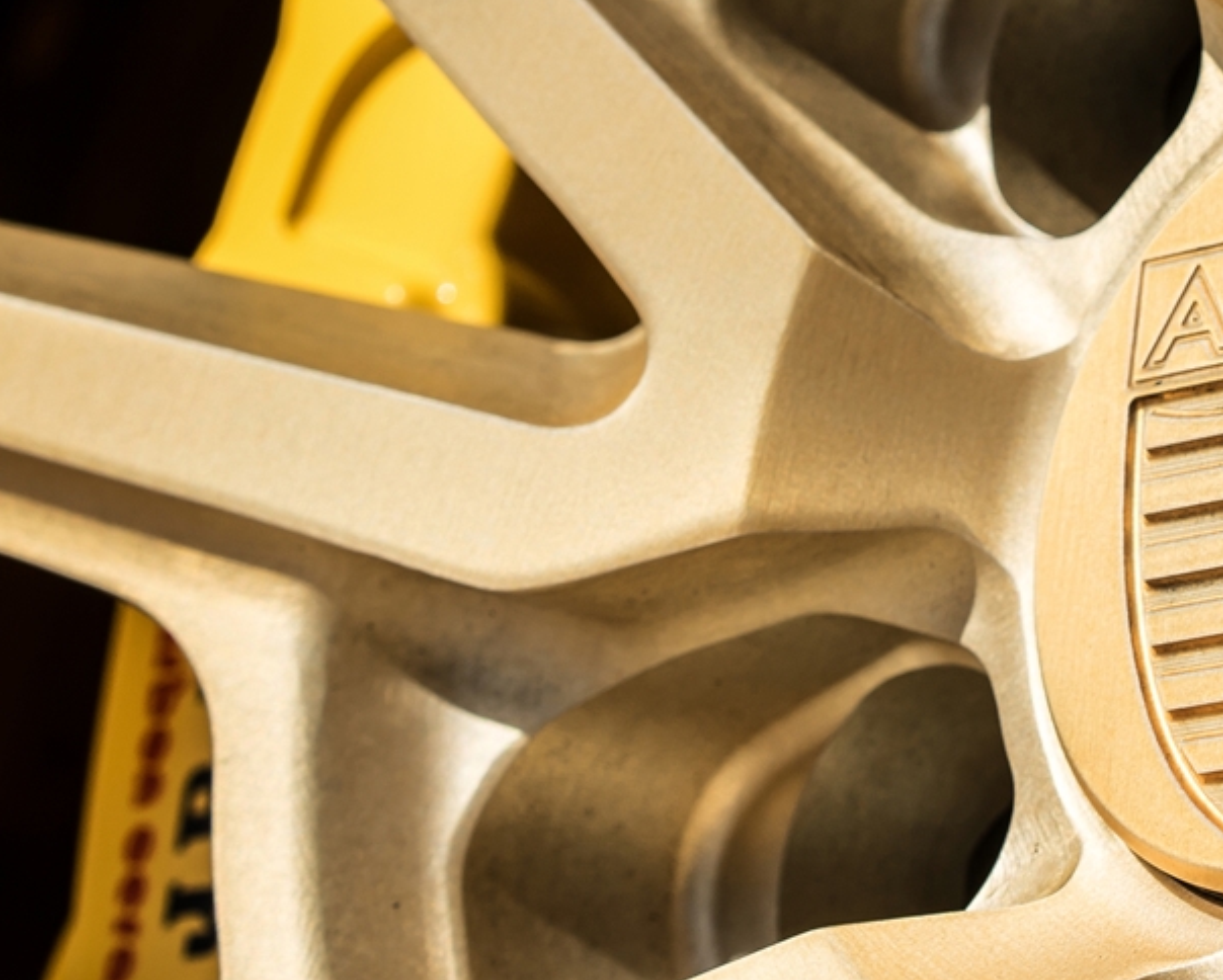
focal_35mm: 164
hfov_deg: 11.3
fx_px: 5940
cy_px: 191
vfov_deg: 9.4
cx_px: 1768
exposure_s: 1/200
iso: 64
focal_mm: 55
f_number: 6.3
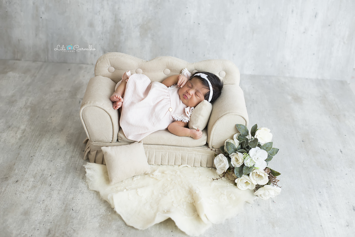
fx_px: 493
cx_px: 178
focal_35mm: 50
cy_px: 118
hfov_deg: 39.6
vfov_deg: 27.0
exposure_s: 1/125
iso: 1000
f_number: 4
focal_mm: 50
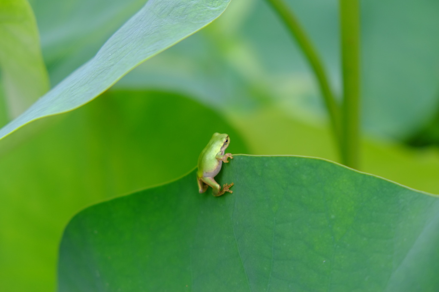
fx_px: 1012
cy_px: 146
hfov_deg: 24.5
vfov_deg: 16.4
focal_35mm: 83
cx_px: 220
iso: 400
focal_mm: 55
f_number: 4
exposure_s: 1/70
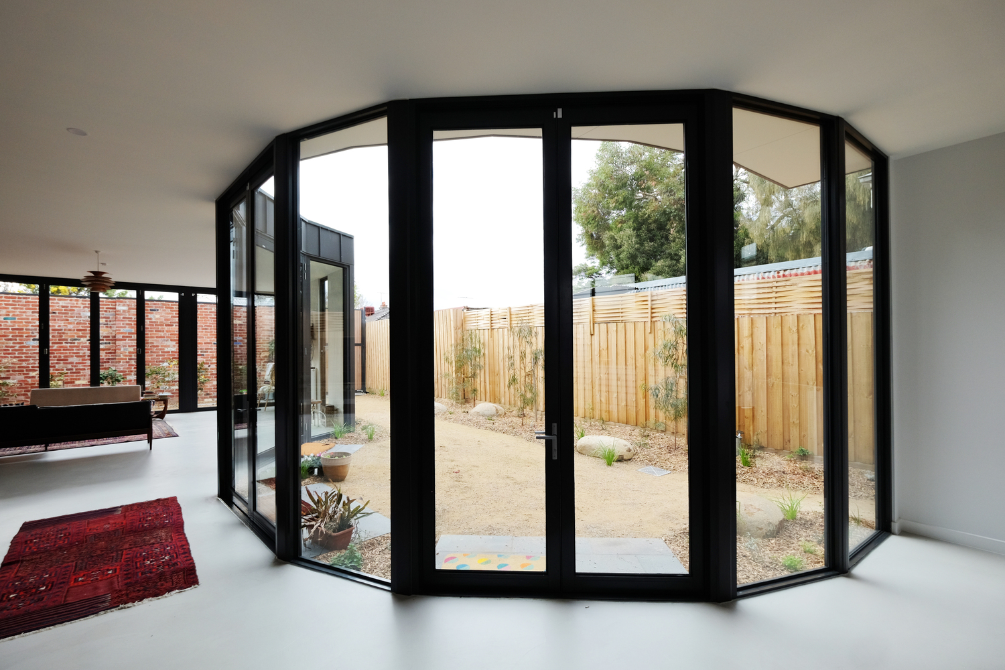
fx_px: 419
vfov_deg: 77.3
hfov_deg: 100.4
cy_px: 335
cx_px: 502
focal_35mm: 15
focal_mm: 10
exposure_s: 1/180
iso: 250
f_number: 4
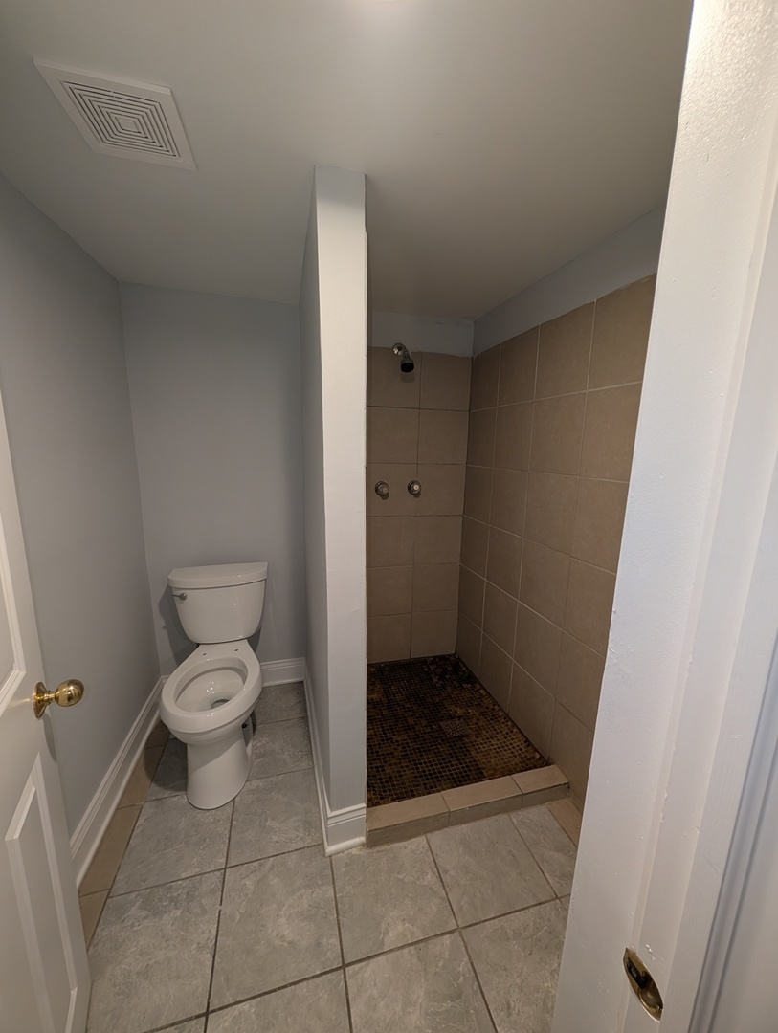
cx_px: 389
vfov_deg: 110.5
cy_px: 516
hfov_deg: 94.6
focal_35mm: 12
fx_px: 359
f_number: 1.7
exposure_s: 1/78
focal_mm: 2.02
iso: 147
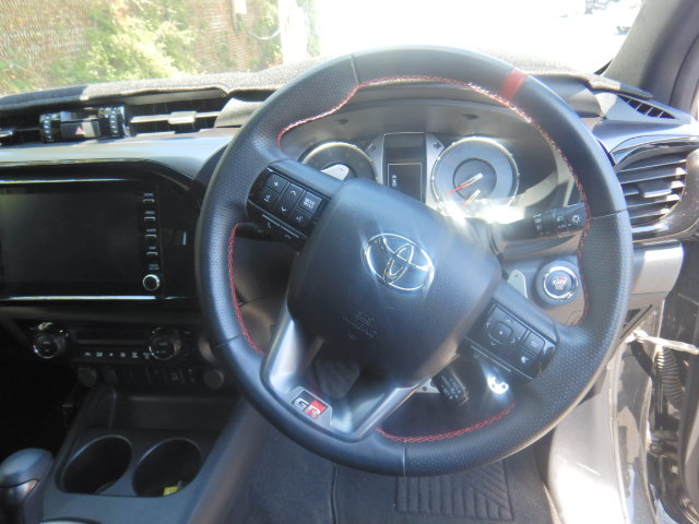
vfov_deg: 56.8
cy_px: 262
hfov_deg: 71.6
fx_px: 485
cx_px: 350
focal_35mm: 24
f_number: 2.8
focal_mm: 4.3
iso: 125
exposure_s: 1/100
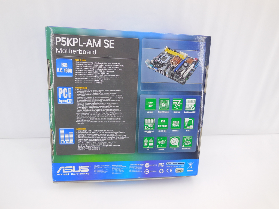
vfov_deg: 54.9
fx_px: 201
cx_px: 140
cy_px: 104
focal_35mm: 25
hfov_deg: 69.4
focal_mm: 4.5
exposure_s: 1/50
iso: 125
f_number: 3.1
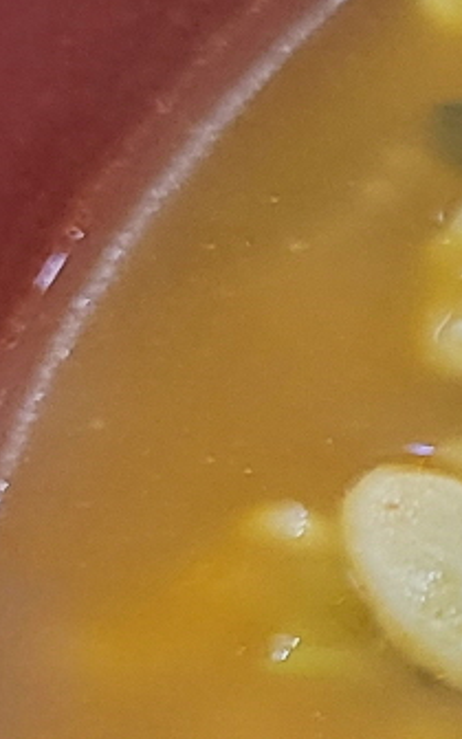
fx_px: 3304
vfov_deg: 12.7
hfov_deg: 7.0
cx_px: 1511
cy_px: 662
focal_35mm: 164
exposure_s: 1/40
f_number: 1.8
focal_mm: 4.25
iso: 160
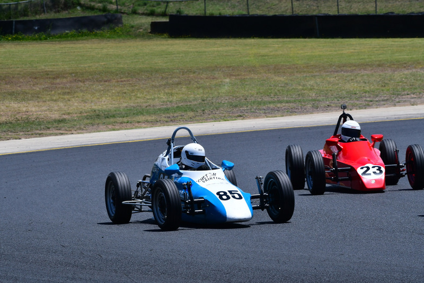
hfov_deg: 6.9
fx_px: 3534
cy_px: 142
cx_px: 212
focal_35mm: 300
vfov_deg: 4.6
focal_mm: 200
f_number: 11
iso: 320
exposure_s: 1/640
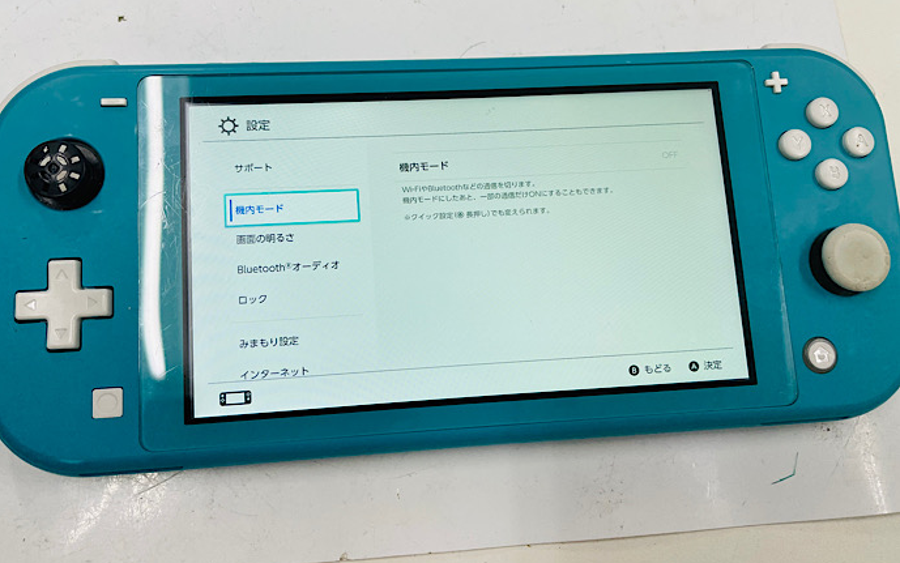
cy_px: 266
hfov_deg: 66.5
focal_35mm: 28
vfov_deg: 44.5
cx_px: 444
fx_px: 687
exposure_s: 1/100
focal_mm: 4.2
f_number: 1.6
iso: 32
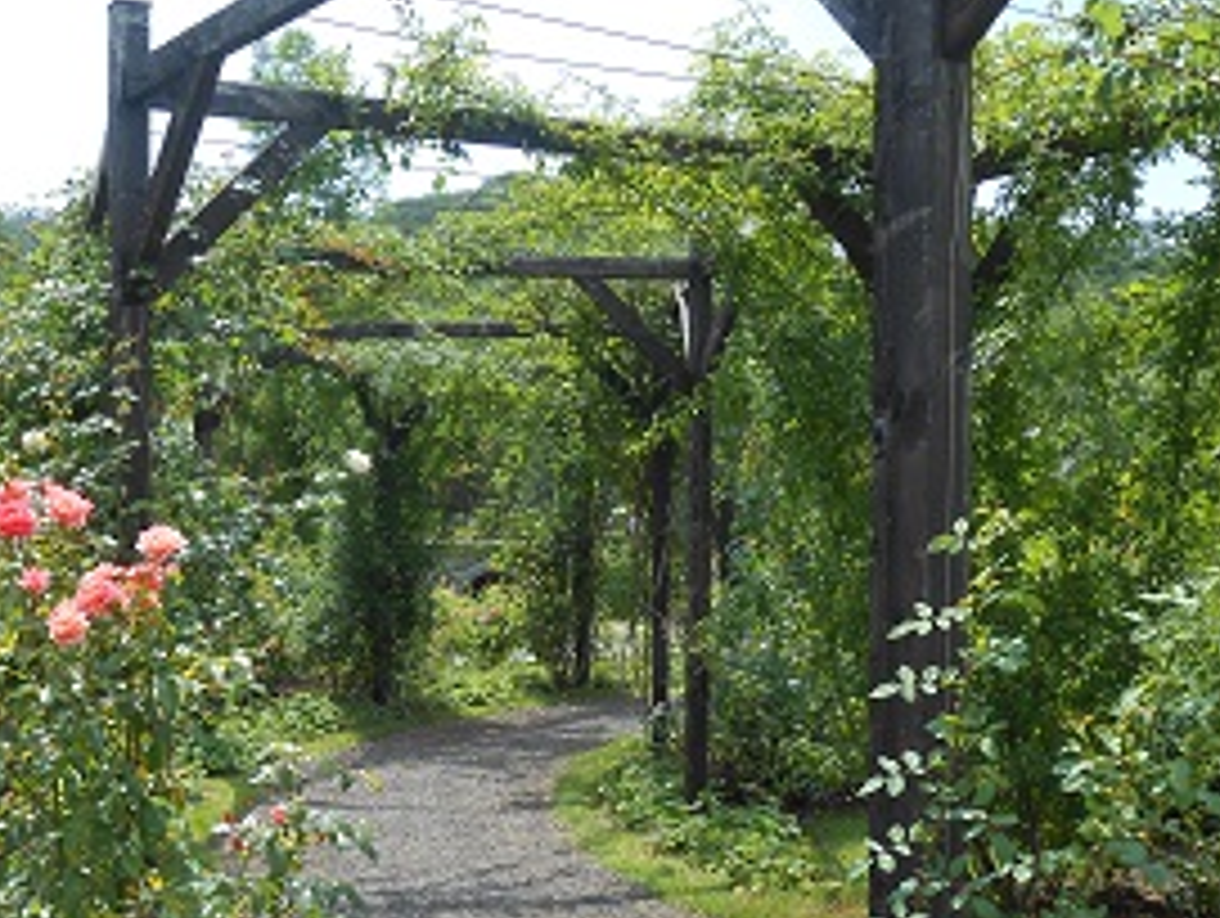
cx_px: 497
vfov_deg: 27.9
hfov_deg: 36.7
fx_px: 1835
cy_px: 616
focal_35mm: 52
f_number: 3.9
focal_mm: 6
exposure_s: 1/400
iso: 80
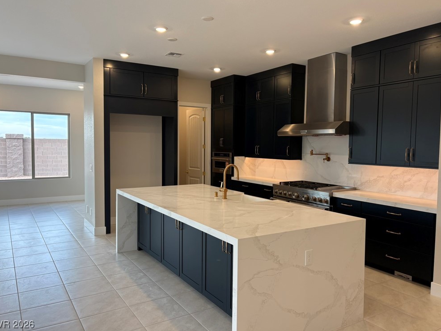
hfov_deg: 65.3
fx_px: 344
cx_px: 218
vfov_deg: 51.4
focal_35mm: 27
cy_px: 162
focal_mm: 5.96
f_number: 1.6
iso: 80
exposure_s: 1/120
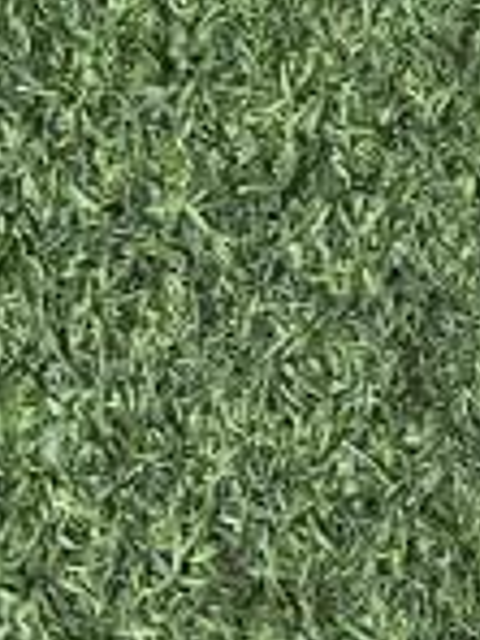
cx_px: 1444
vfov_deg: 9.3
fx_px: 3328
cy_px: -1111
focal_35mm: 180
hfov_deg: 7.3
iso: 80
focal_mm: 5.7
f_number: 1.5
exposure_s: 1/121
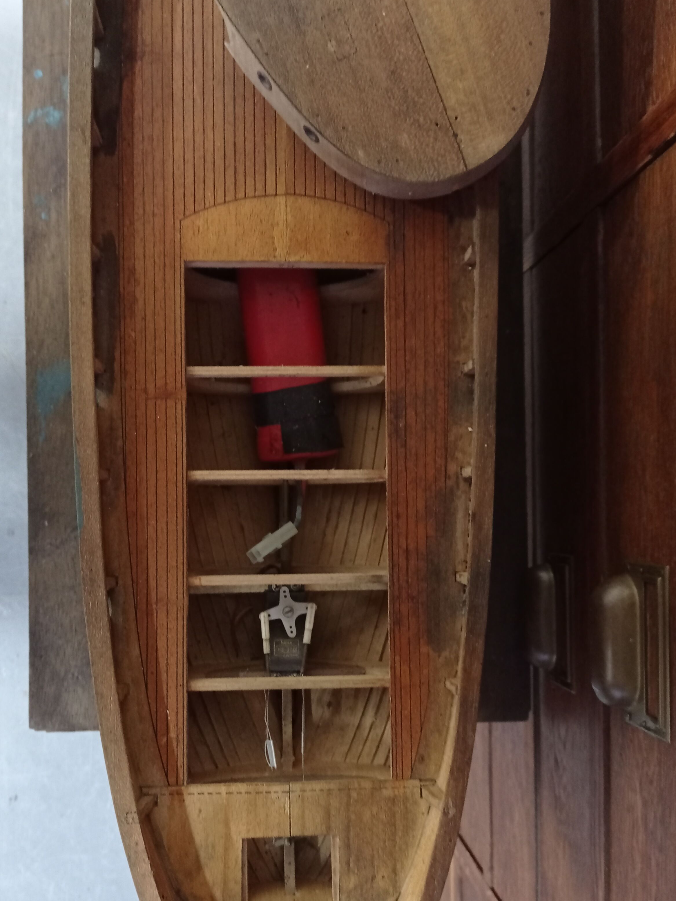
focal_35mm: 36
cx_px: 313
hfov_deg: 39.6
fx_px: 937
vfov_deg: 51.3
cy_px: 498
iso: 716
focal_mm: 4.74
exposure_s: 1/25
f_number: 1.79
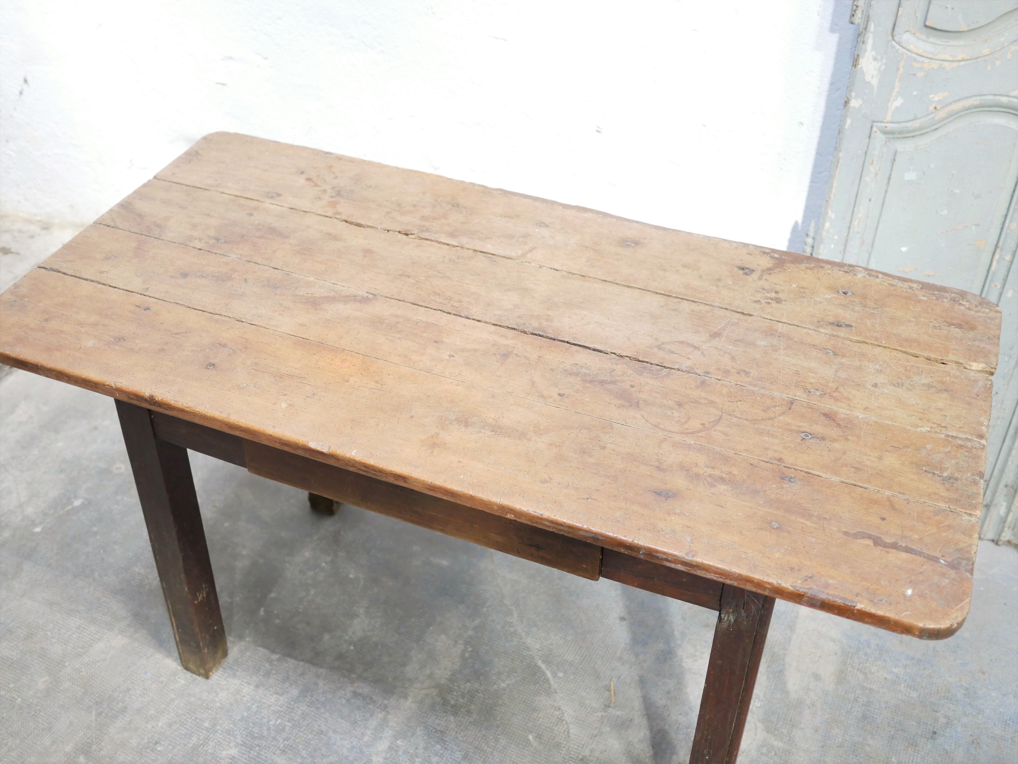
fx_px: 1177
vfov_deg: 36.0
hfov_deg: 46.8
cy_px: 382
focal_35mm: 40
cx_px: 509
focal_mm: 20
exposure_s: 1/60
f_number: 1.7
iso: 1250
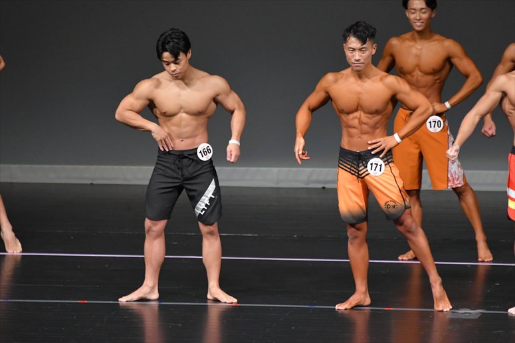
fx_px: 5362
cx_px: 258
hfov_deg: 5.5
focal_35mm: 375
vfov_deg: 3.7
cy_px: 172
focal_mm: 250
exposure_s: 1/400
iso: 4000
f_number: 5.6
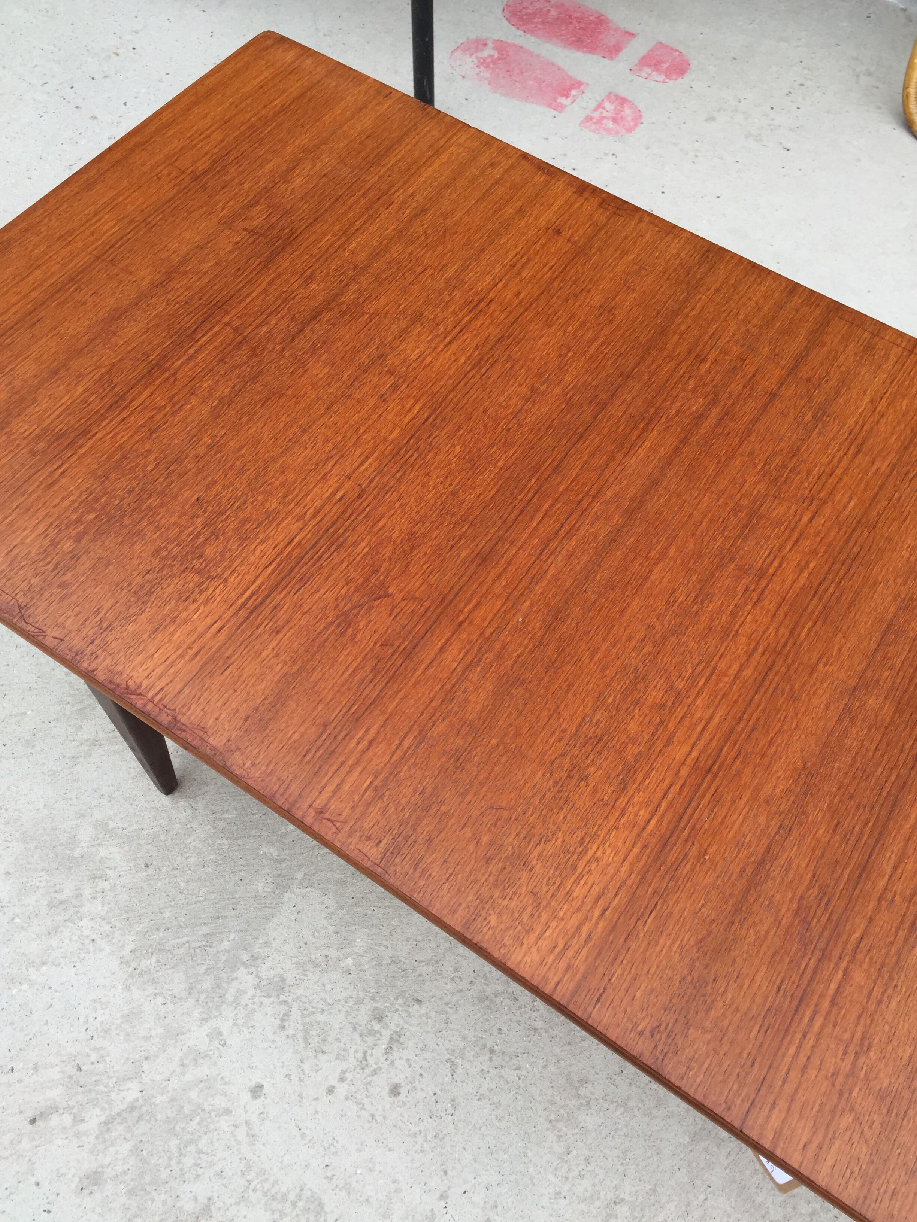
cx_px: 458
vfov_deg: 61.7
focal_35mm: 29
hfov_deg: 48.2
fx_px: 1024
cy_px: 611
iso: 32
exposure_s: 1/425
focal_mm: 4.15
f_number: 2.2
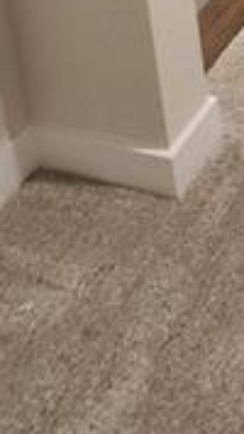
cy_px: -341
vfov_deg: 21.9
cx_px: 486
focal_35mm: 61
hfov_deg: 15.7
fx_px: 702
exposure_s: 1/40
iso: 320
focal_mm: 1.74
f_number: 2.2
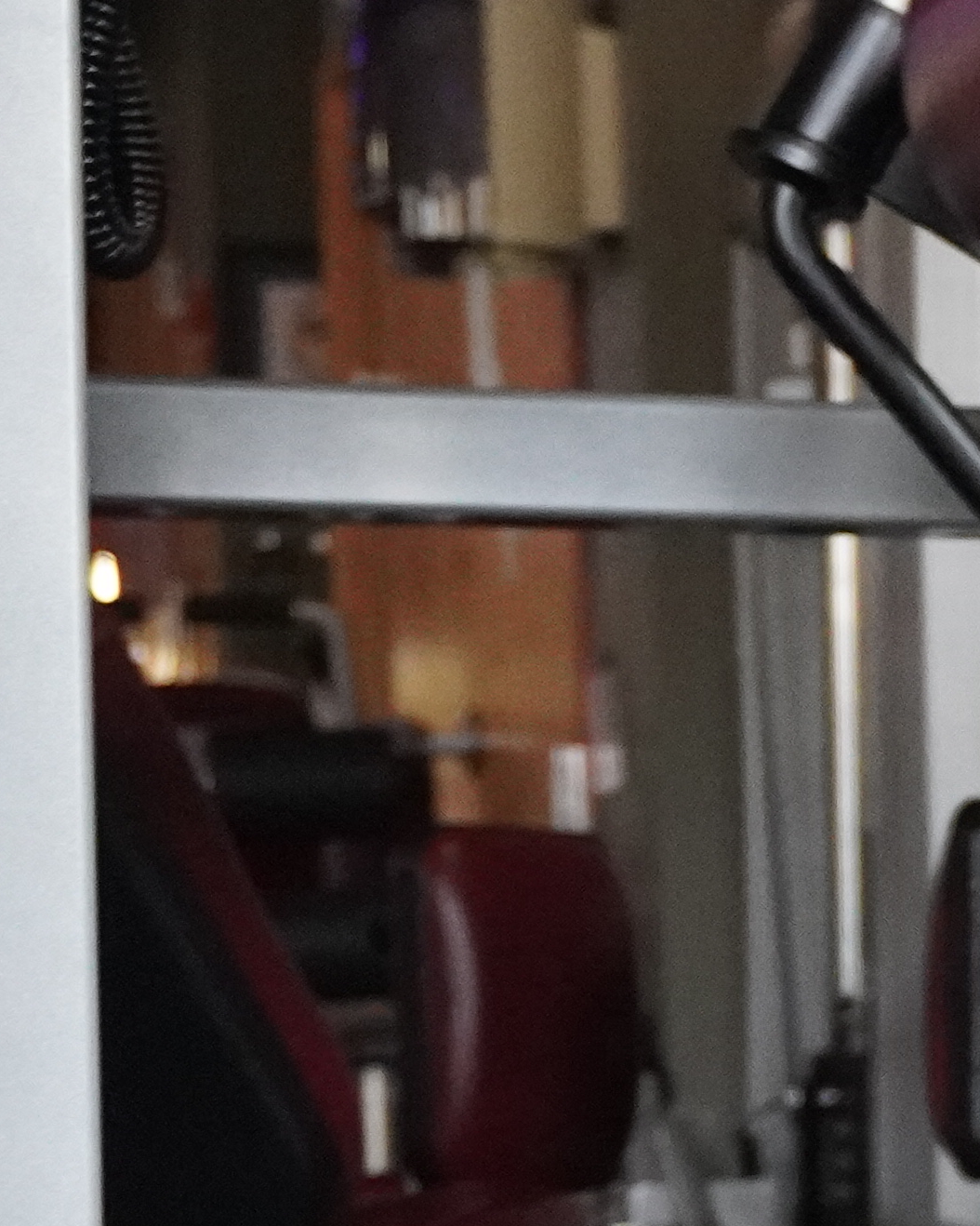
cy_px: 1005
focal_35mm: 141
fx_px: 5113
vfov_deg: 13.6
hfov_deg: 9.4
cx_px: 2597
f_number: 4
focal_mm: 22
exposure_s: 1/160
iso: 3200
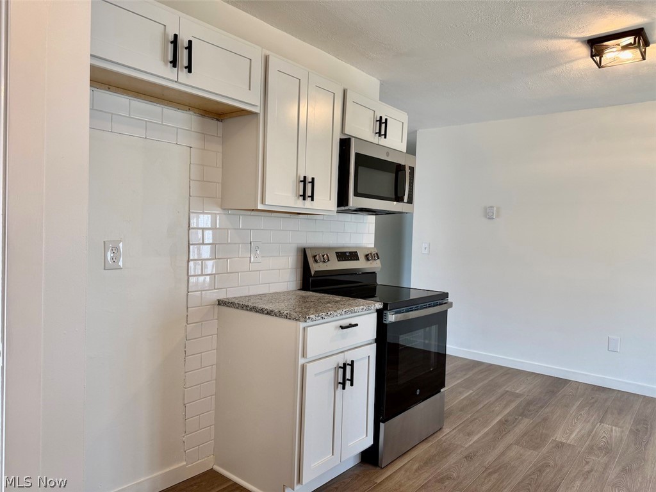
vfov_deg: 56.8
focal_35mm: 24
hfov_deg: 71.6
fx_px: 455
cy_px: 246
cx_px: 328
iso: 100
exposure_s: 1/120
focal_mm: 6.76
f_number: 1.78
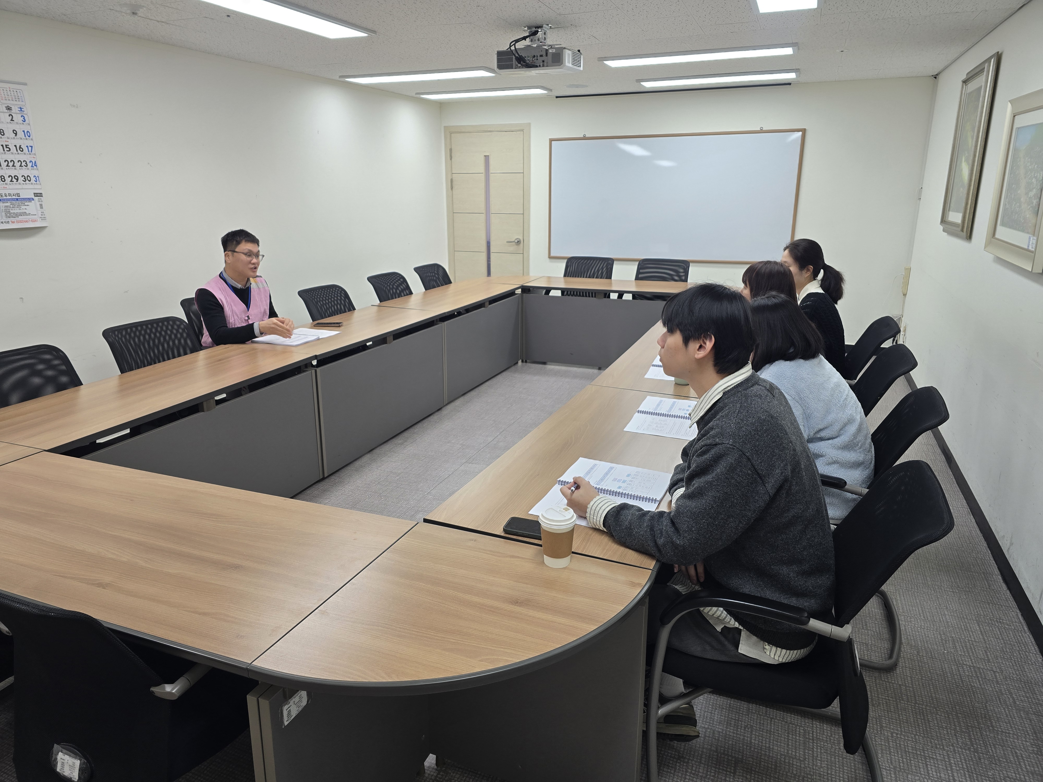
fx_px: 693
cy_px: 391
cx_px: 522
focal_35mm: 23
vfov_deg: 58.9
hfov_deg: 73.9
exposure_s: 1/120
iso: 80
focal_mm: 6.3
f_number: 1.7
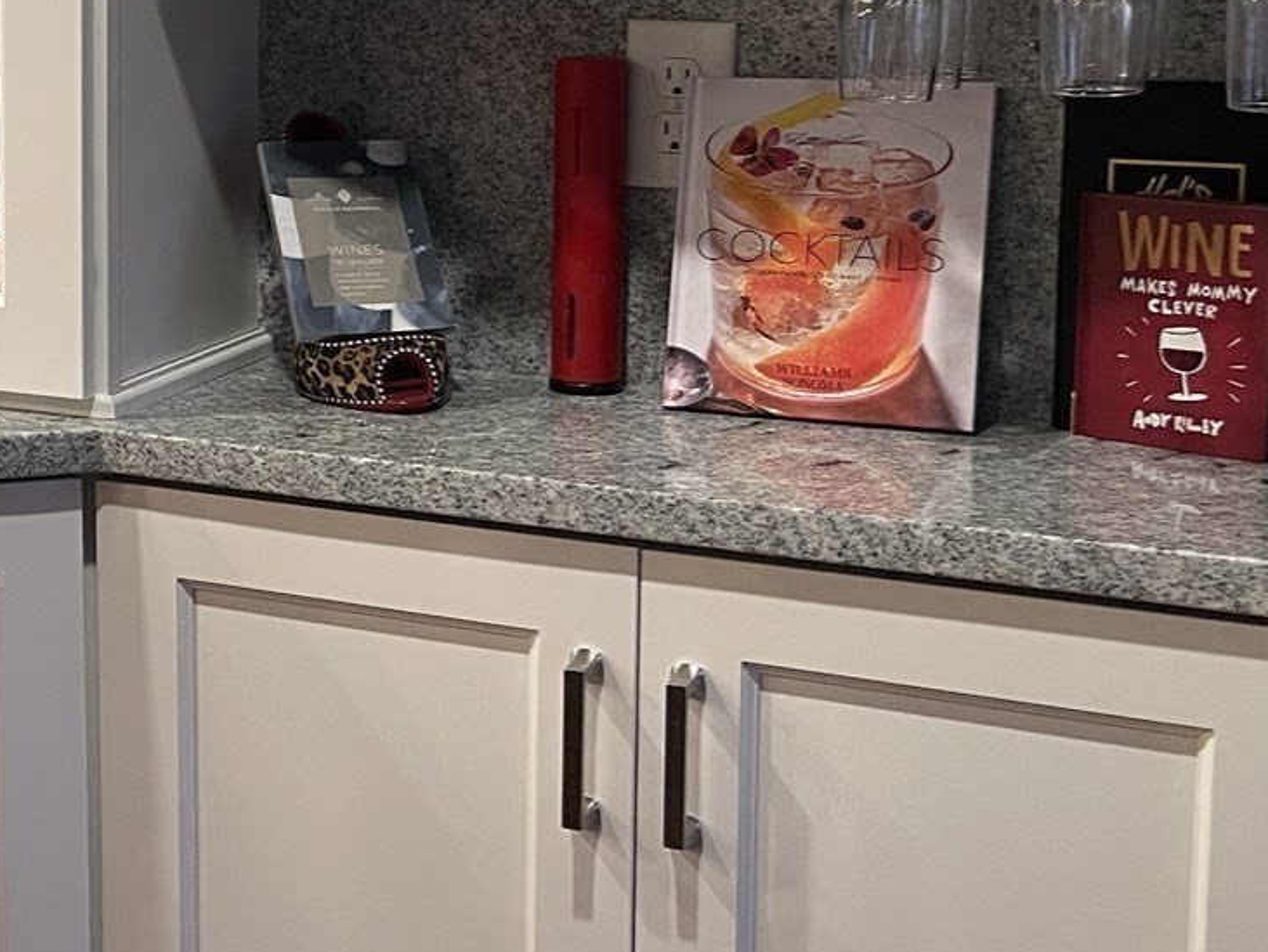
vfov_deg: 20.8
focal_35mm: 70
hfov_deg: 25.1
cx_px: -245
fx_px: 2565
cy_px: 201
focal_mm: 5.1
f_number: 1.6
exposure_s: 1/60
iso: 125
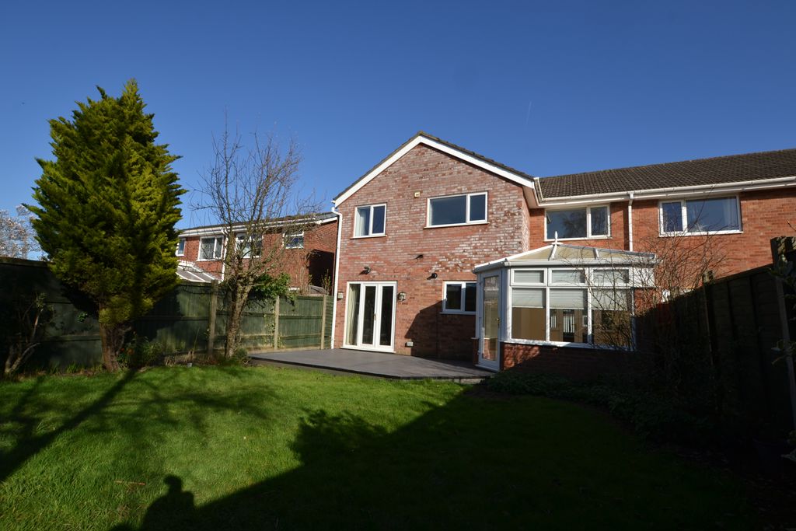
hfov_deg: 100.4
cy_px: 266
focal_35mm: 15
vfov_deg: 77.3
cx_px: 398
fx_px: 332
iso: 100
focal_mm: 10
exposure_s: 1/200
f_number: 9
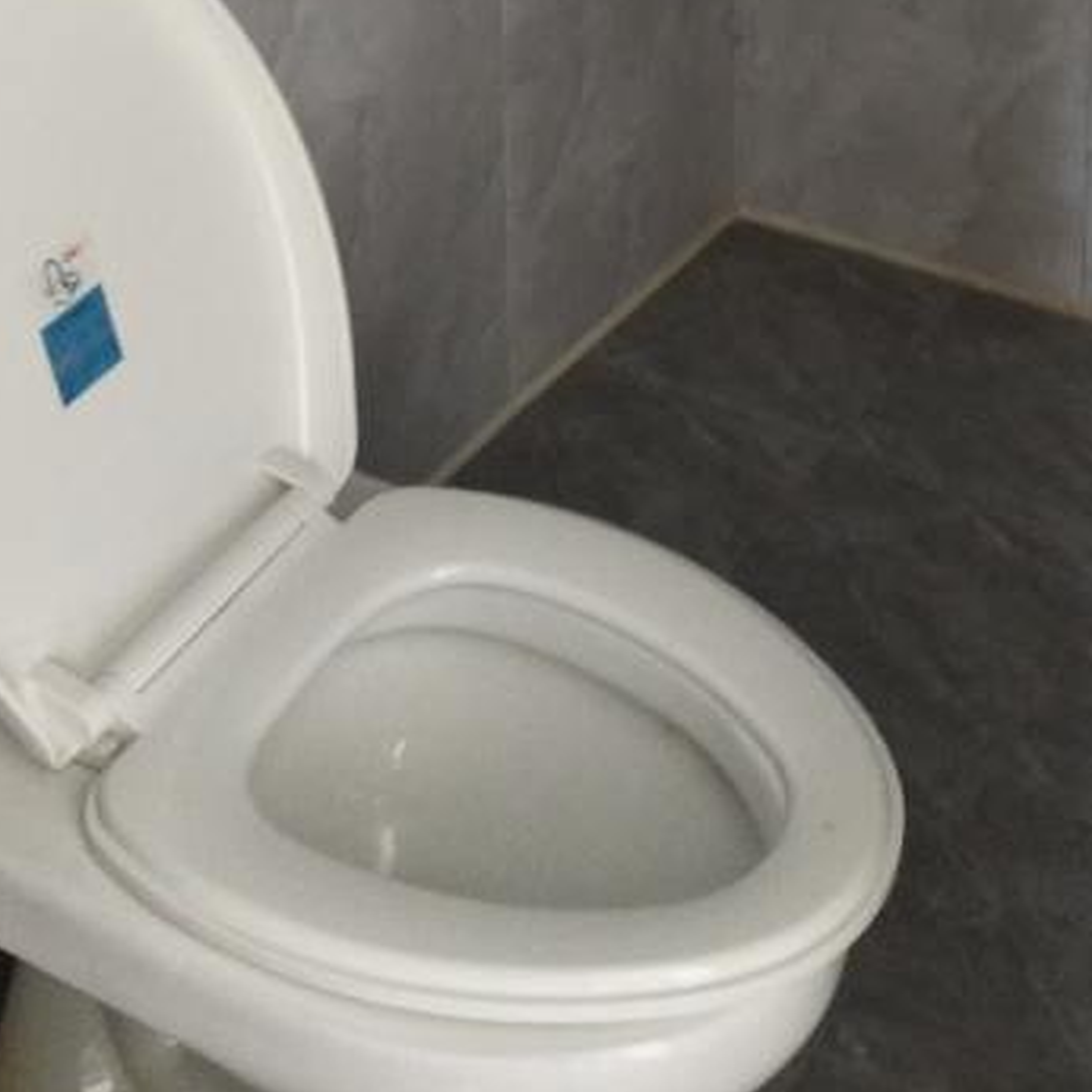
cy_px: -480
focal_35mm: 71
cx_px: 861
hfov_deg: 24.0
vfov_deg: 21.1
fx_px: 2534
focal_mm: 3.88
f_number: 2
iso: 250
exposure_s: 1/33.3
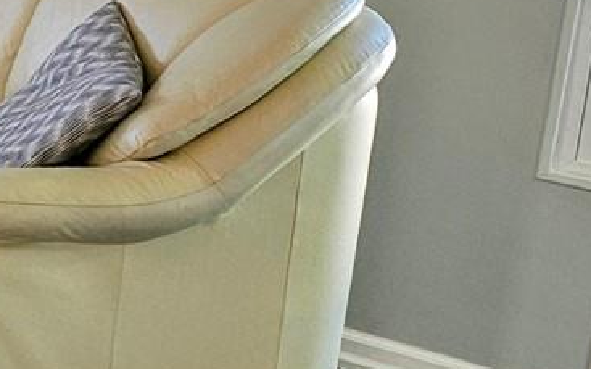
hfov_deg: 14.7
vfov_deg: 11.6
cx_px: -663
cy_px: -38
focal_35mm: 111
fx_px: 1787
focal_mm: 5
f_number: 1.8
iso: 80
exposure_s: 1/120
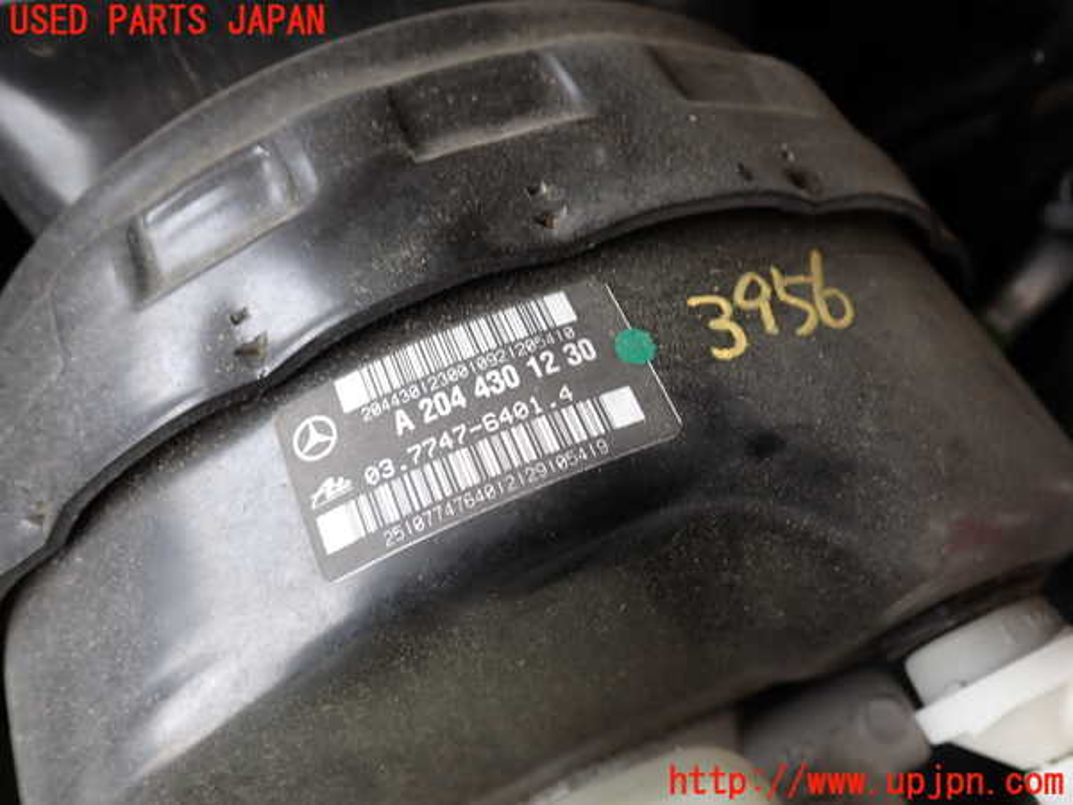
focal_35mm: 30
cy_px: 402
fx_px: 930
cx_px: 536
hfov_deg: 60.0
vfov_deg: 46.8
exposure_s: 1/60
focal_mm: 5.4
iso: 100
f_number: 2.3
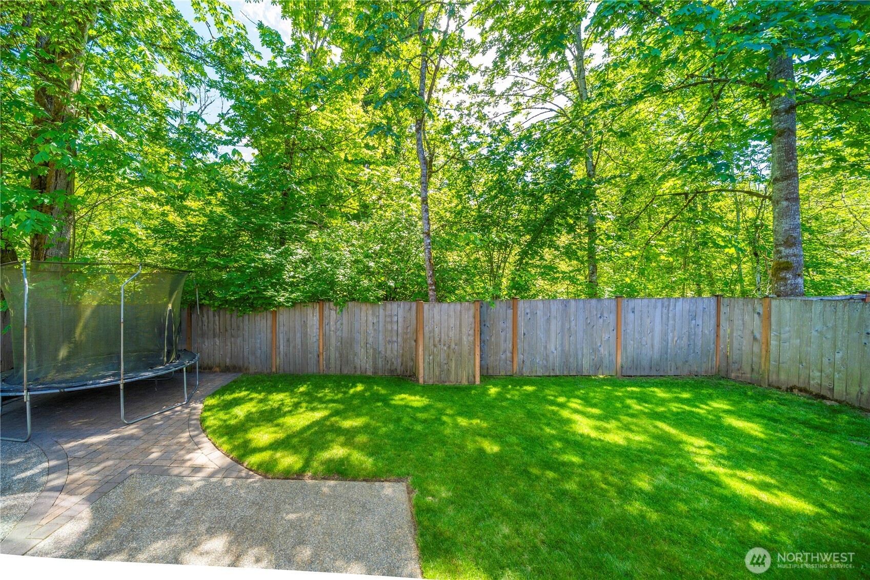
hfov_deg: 112.6
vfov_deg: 90.0
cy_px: 290
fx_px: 290
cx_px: 435
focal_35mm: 12
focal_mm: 12
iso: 125
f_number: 6.7
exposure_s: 1/30
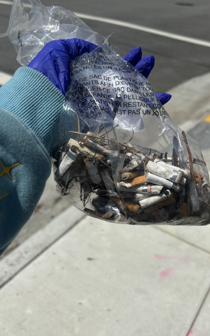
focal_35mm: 34
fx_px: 311
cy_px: 175
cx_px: 118
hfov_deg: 37.2
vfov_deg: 56.7
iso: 50
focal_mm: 5.96
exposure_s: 1/8333
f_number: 1.6
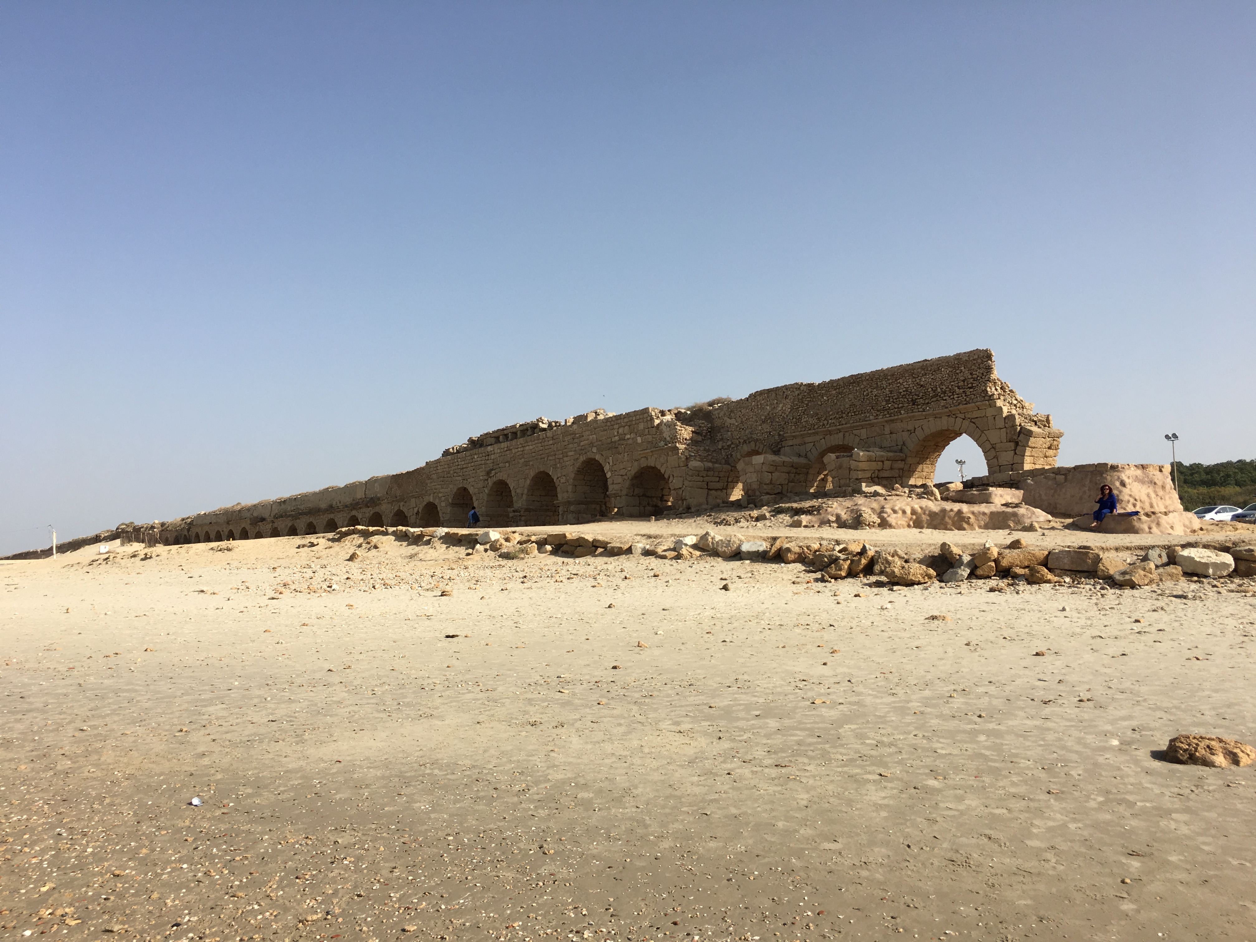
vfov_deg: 48.2
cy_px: 471
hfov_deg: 61.7
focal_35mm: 29
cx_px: 628
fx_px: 1052
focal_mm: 4.15
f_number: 2.2
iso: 25
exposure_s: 1/2079
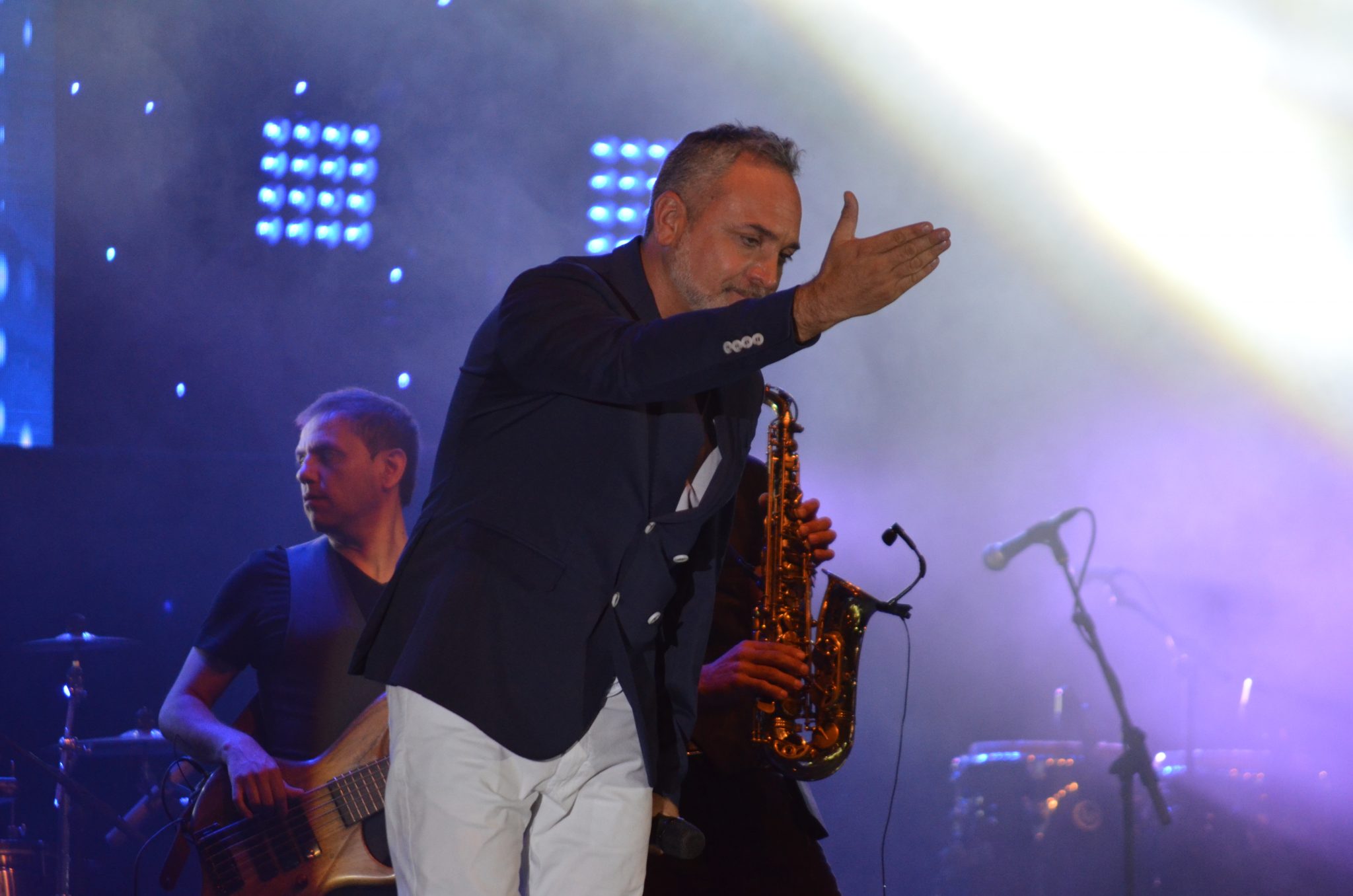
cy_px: 448
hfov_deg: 6.9
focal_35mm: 300
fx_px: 11250
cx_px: 676
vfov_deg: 4.6
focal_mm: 200
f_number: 5.6
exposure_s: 1/200
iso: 1600
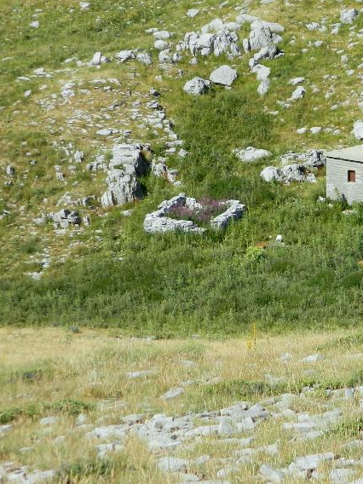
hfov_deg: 7.1
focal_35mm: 207
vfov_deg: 9.5
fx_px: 2894
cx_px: 457
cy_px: 149
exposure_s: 1/640
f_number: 4.5
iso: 80
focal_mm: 18.6
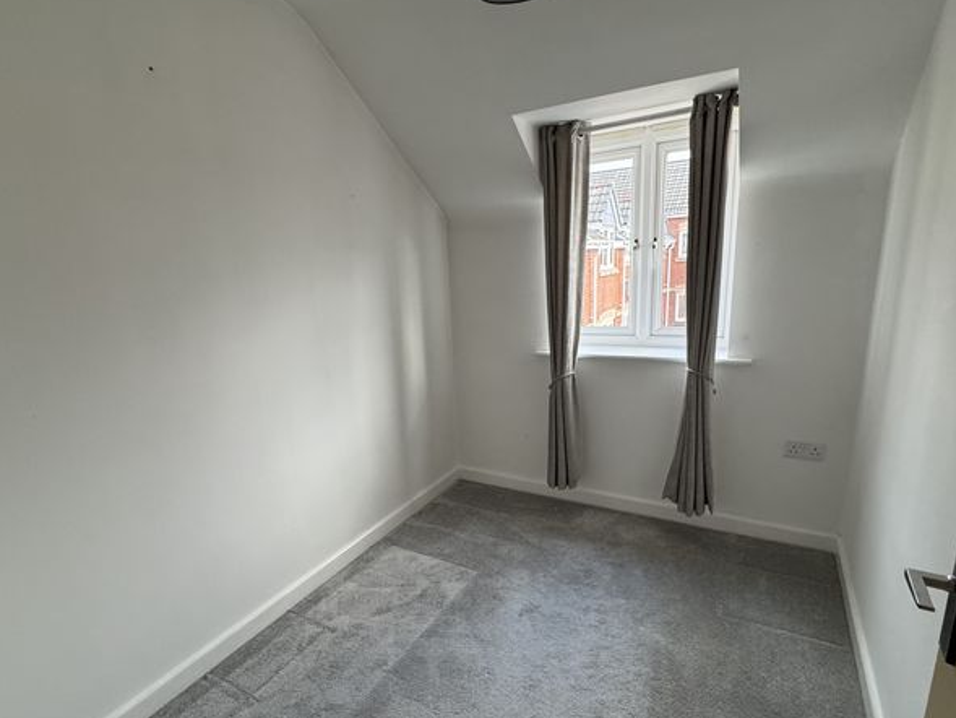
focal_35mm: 19
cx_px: 440
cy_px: 385
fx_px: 525
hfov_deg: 84.5
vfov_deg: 68.6
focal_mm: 2.22
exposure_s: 1/99
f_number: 2.2
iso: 250
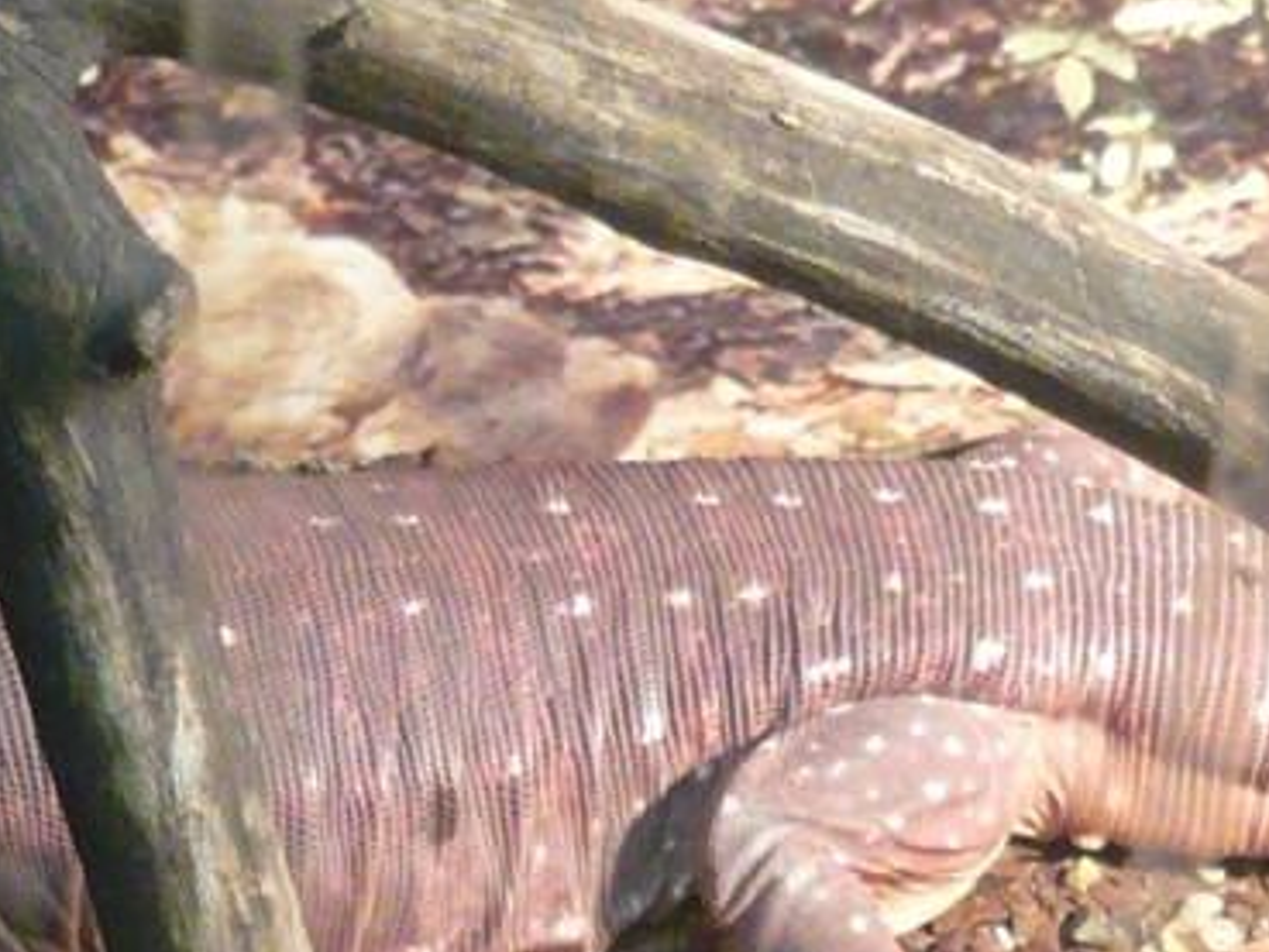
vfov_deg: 10.2
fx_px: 5244
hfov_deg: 13.7
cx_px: 124
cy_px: 1175
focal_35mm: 143
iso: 400
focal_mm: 5.5
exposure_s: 1/13
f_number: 2.8
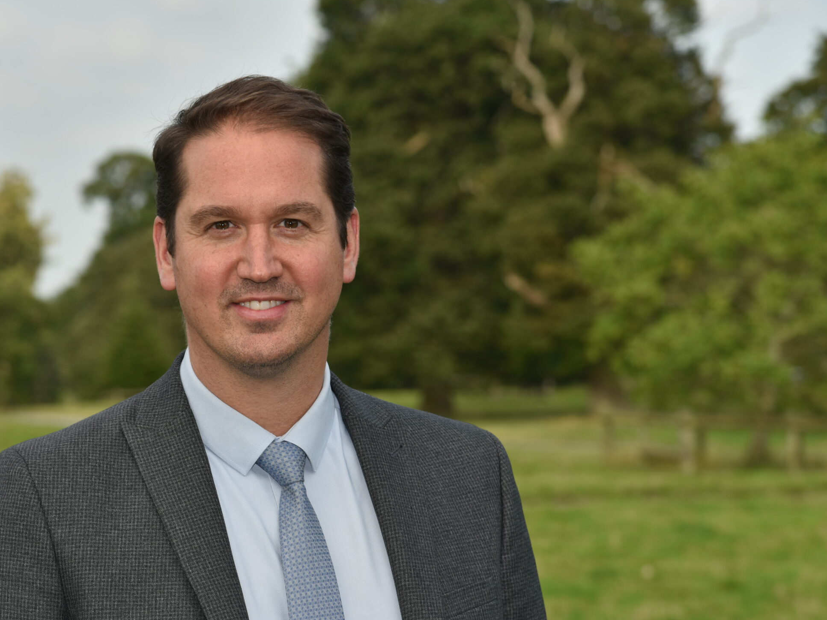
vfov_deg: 9.7
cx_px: 294
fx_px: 3655
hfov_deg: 12.9
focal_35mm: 153
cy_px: 359
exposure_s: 1/160
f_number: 6.3
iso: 80
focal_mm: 120
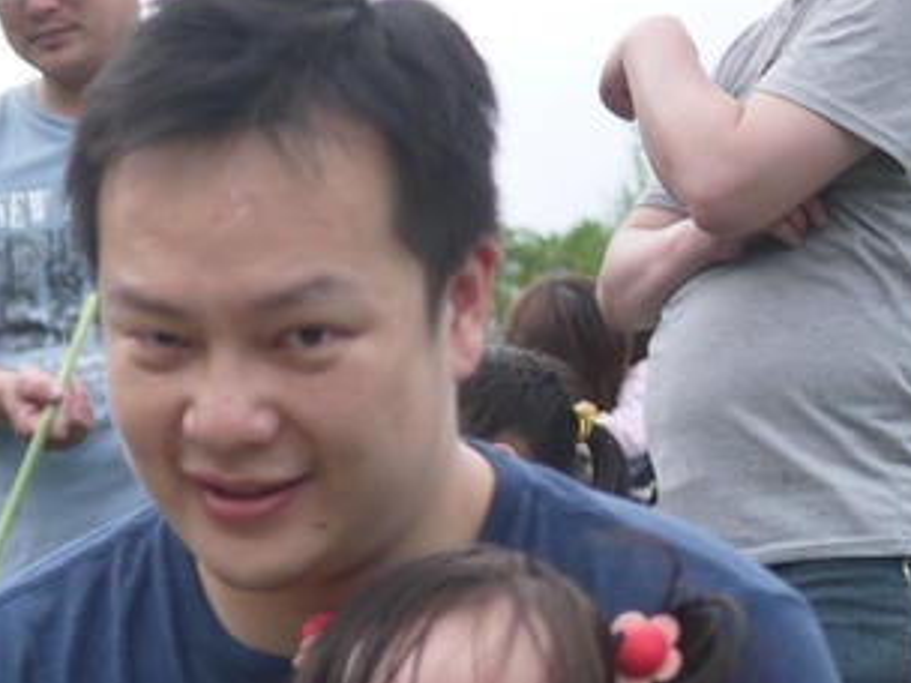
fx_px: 4158
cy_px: 1024
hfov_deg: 11.9
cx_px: -464
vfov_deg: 9.1
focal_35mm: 158
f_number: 1.8
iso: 160
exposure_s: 1/800
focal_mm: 20
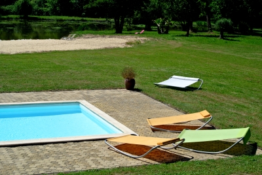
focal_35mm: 81
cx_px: 131
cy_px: 88
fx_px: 590
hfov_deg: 25.0
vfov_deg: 16.9
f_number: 5.6
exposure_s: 1/640
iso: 100
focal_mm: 30
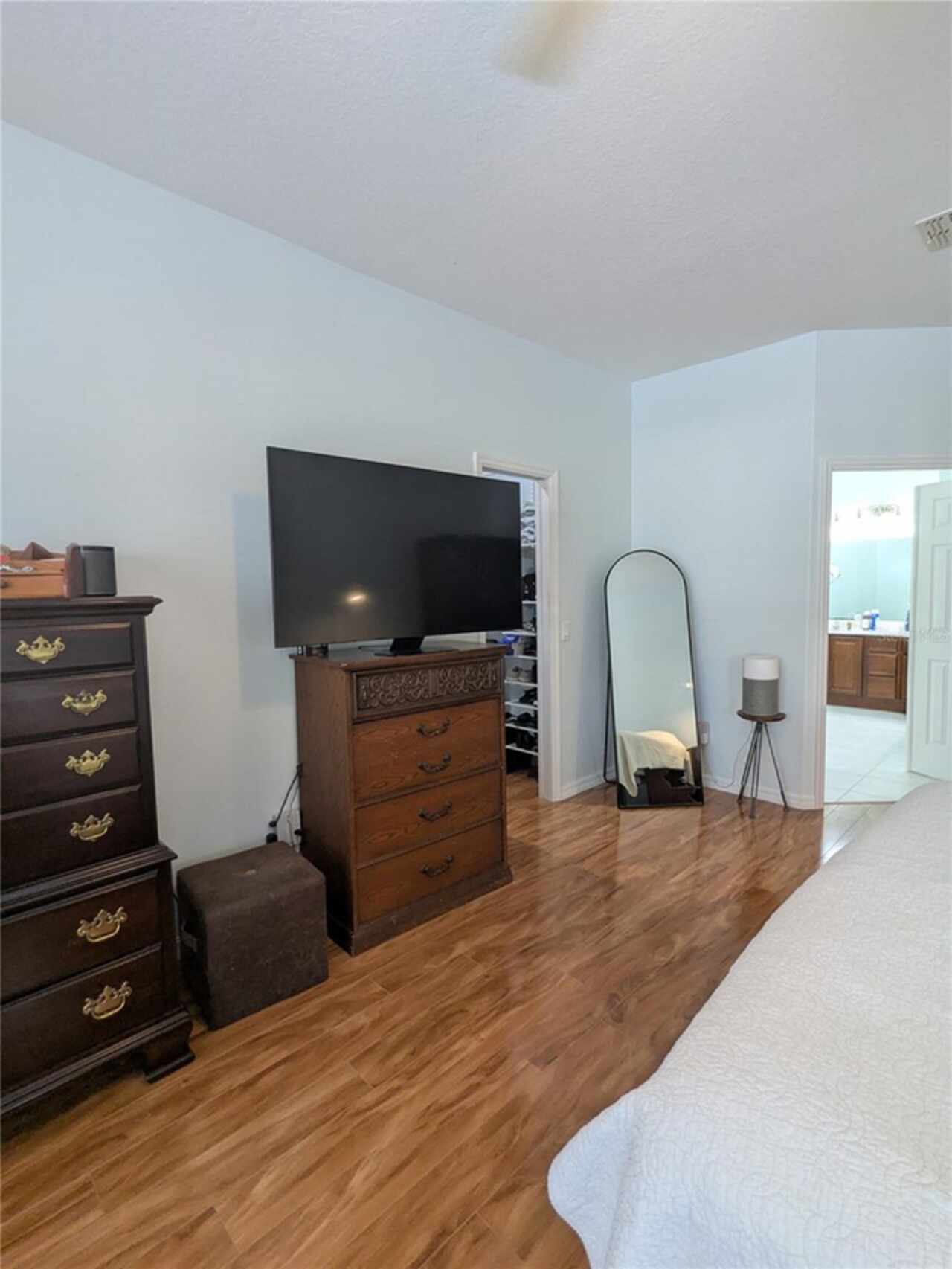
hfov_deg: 78.1
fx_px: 587
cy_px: 634
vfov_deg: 94.5
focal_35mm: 16
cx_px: 476
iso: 210
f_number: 2.2
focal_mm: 2.35
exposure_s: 1/40
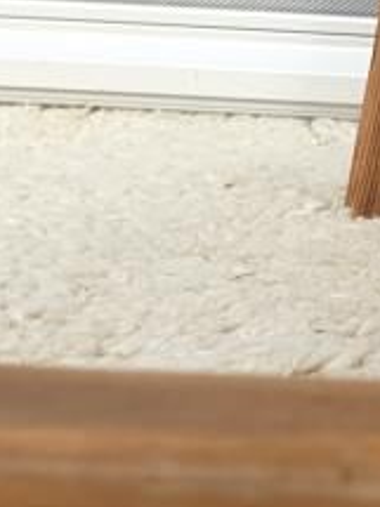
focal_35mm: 124
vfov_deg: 15.9
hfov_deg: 11.2
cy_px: 184
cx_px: 670
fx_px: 1817
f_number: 2.4
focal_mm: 4.3
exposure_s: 1/247
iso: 50
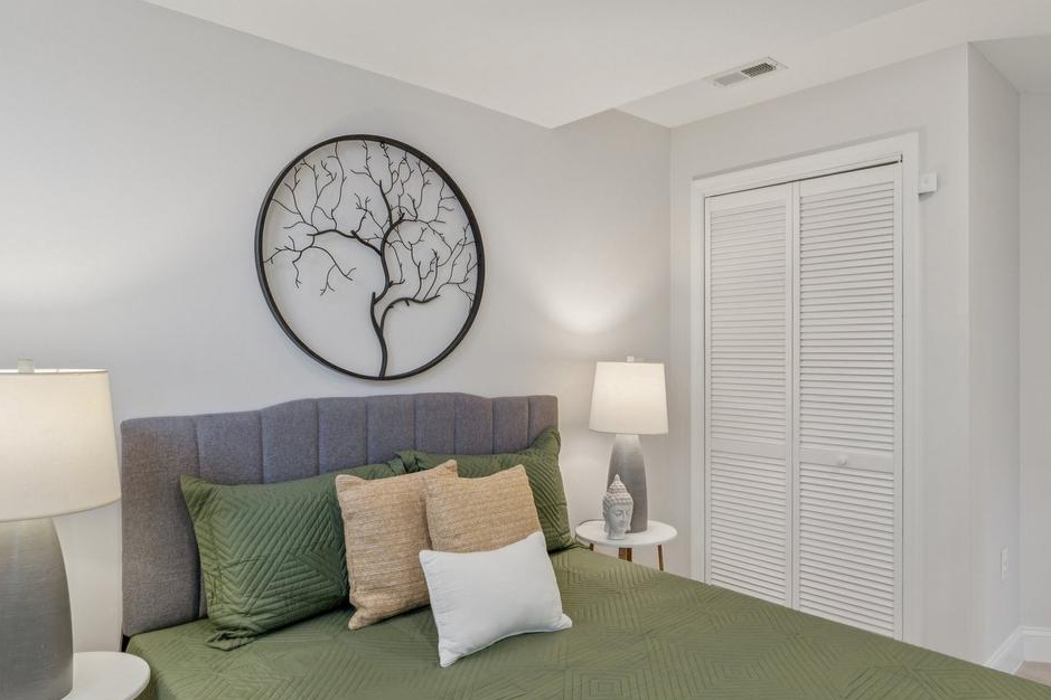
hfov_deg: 75.7
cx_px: 598
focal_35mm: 23
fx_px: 671
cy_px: 366
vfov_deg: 55.1
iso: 250
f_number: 9
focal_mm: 10
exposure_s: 1/5
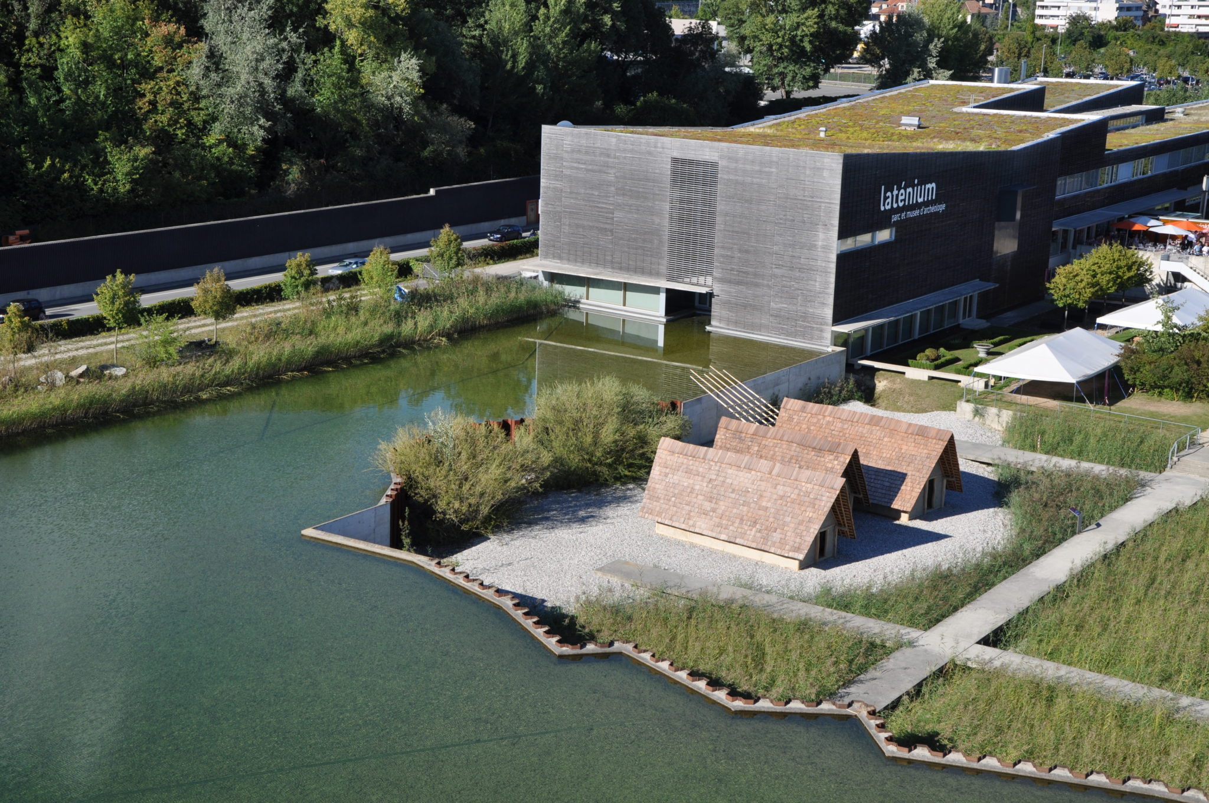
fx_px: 1912
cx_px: 604
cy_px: 402
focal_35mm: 57
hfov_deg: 35.1
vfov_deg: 23.7
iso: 200
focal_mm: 38
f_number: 9
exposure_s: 1/320
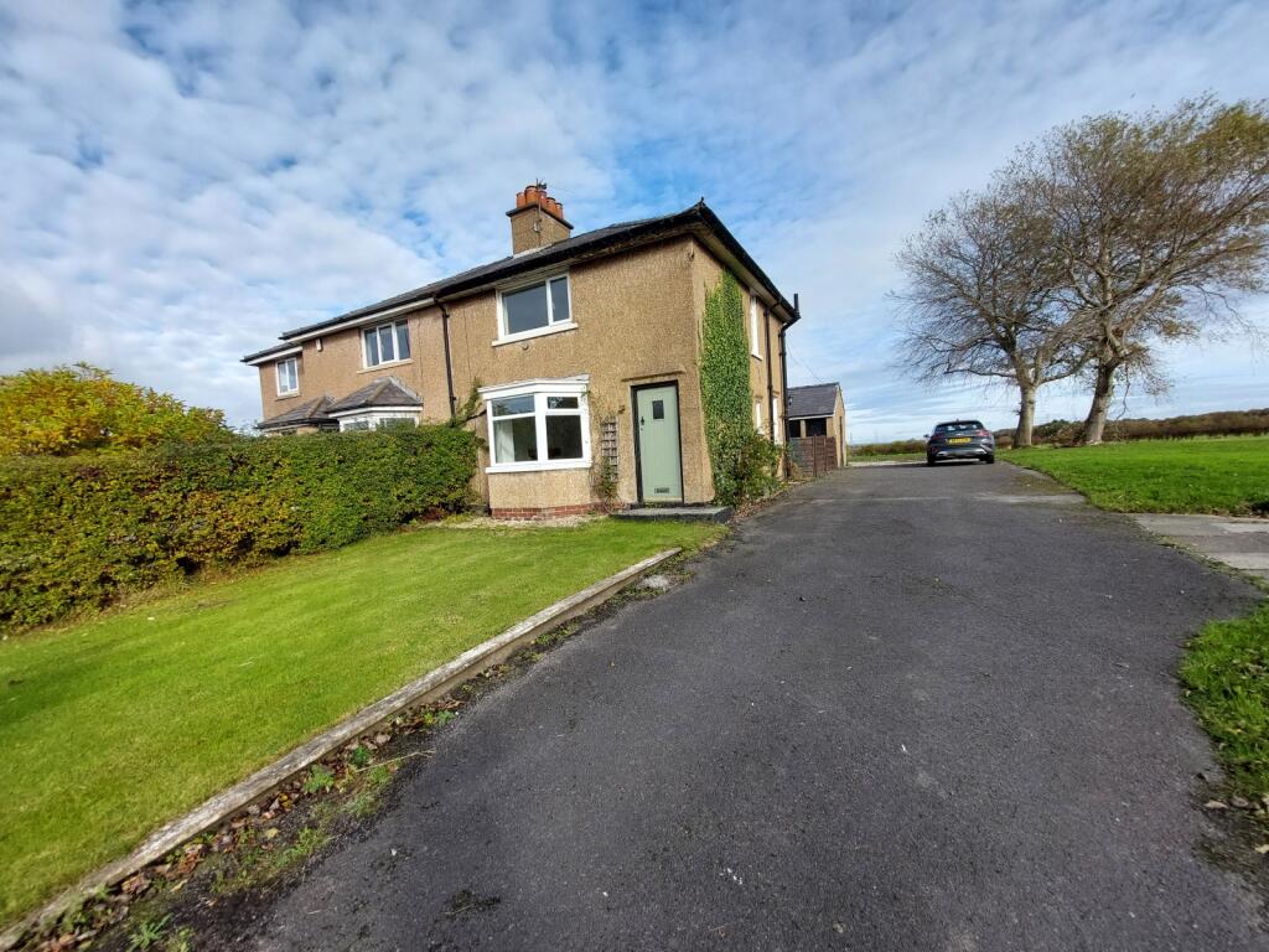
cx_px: 634
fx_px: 477
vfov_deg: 89.9
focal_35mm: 13
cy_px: 476
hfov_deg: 106.2
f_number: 2.2
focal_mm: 1.74
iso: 50
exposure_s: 1/871
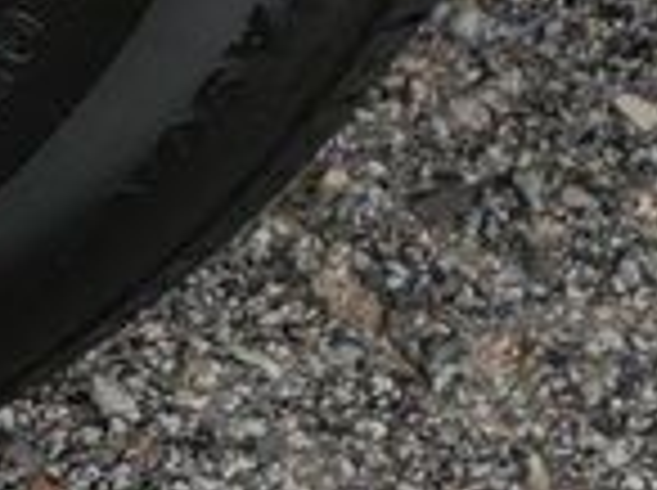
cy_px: -656
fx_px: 5855
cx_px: -922
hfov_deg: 6.1
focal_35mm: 309
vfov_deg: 4.7
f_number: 4.9
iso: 200
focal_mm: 22
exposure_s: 1/100
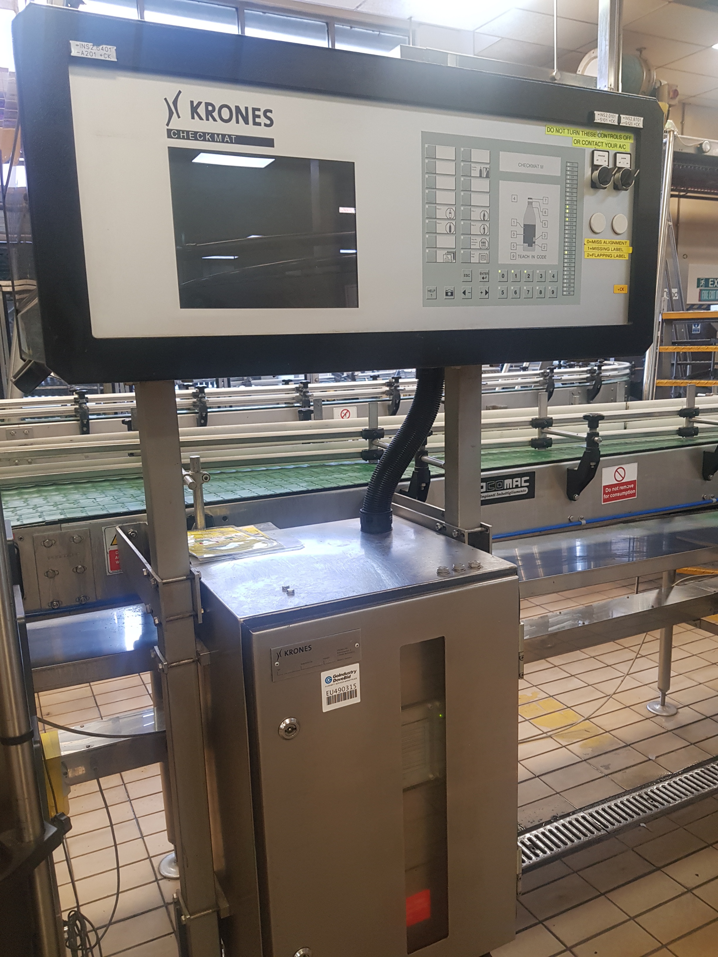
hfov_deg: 53.1
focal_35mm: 26
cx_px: 359
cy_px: 478
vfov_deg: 67.3
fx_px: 719
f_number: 1.7
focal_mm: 4.3
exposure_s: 1/33
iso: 160
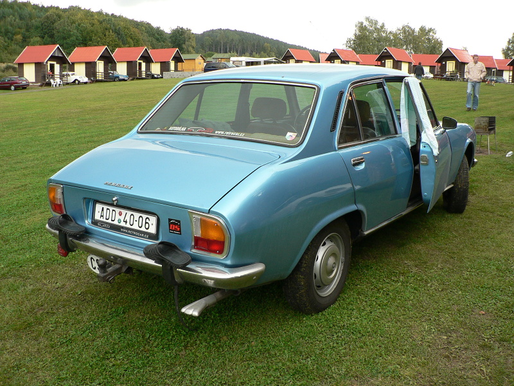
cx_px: 257
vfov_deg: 39.7
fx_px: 535
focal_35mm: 36
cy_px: 193
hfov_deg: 51.4
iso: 80
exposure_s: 1/100
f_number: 2.8
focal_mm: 6
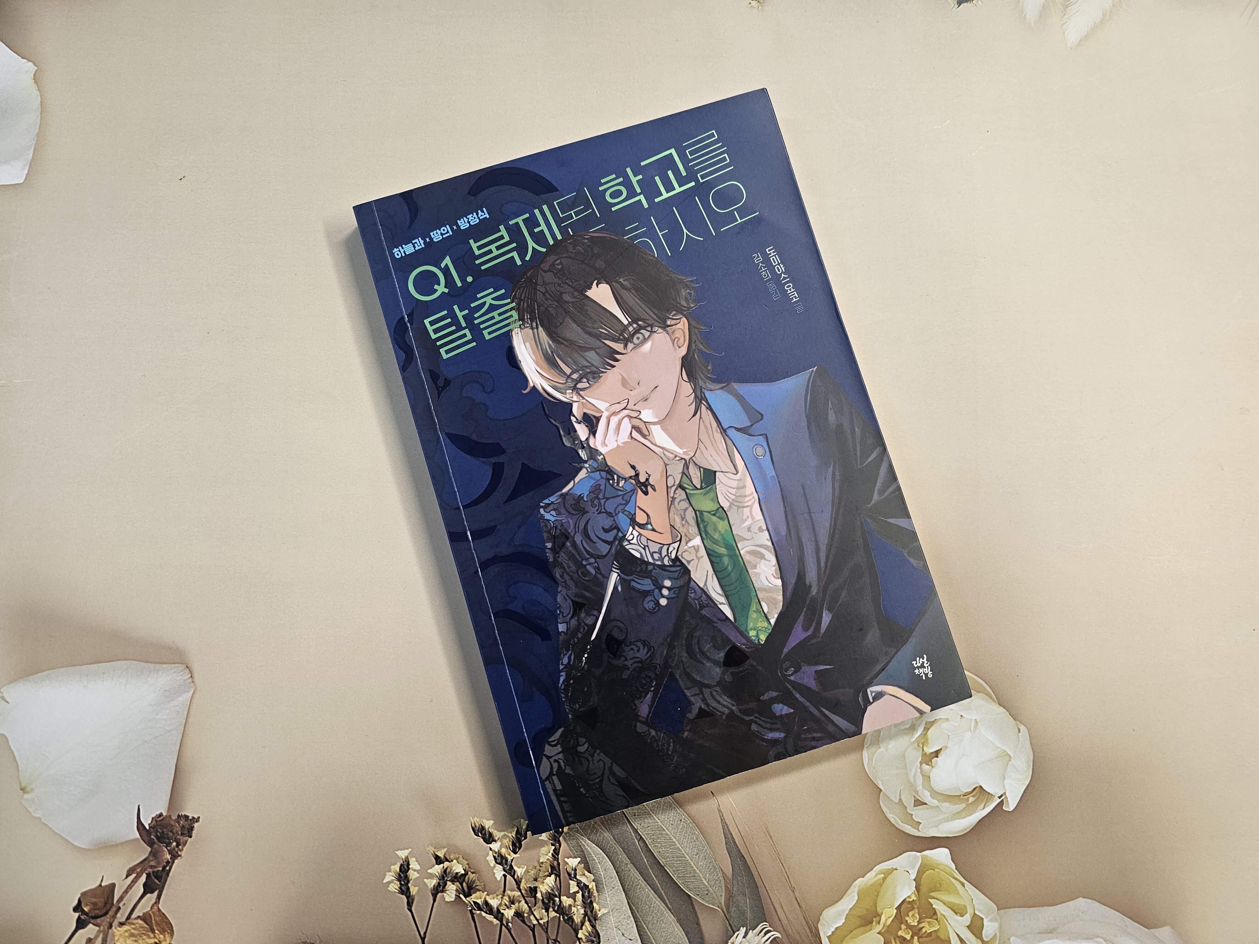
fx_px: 837
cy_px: 472
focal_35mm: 23
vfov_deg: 58.9
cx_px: 630
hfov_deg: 73.9
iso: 200
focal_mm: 6.3
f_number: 1.7
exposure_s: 1/120
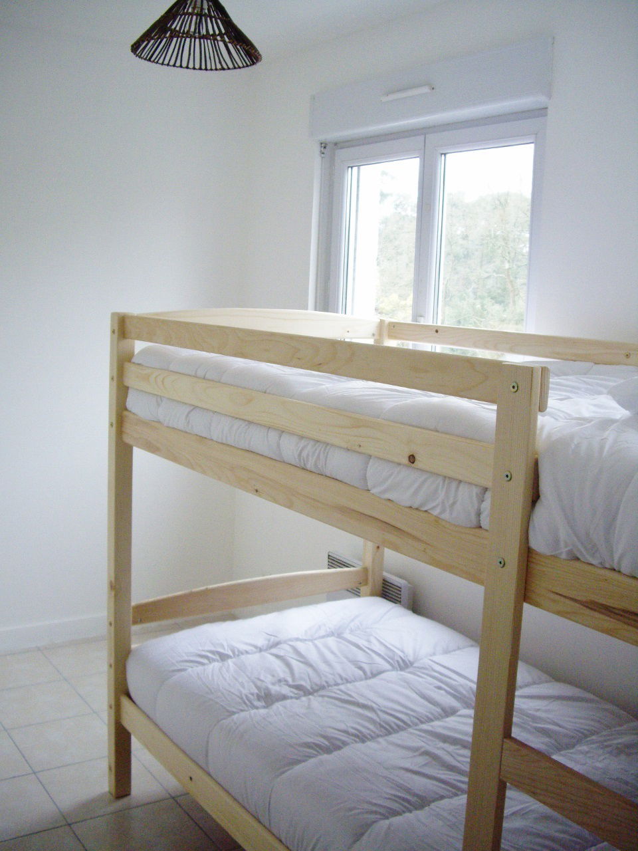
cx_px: 319
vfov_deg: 49.0
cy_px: 426
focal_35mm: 38
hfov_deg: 37.7
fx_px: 934
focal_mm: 7.9
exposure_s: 1/80
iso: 400
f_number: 2.8
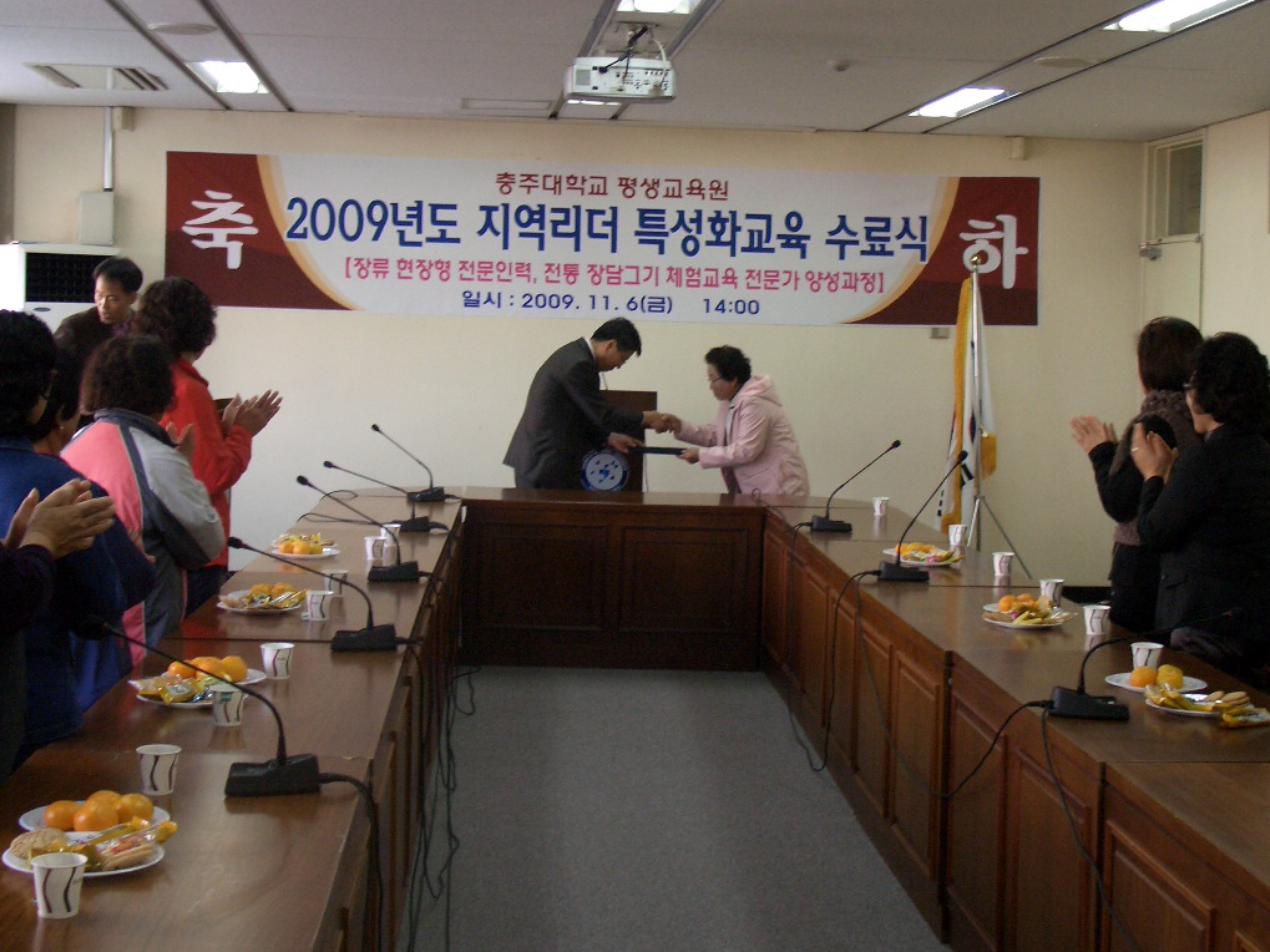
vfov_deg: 26.9
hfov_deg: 35.5
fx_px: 1981
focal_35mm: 54
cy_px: 361
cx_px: 639
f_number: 3
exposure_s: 1/80
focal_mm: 9.2
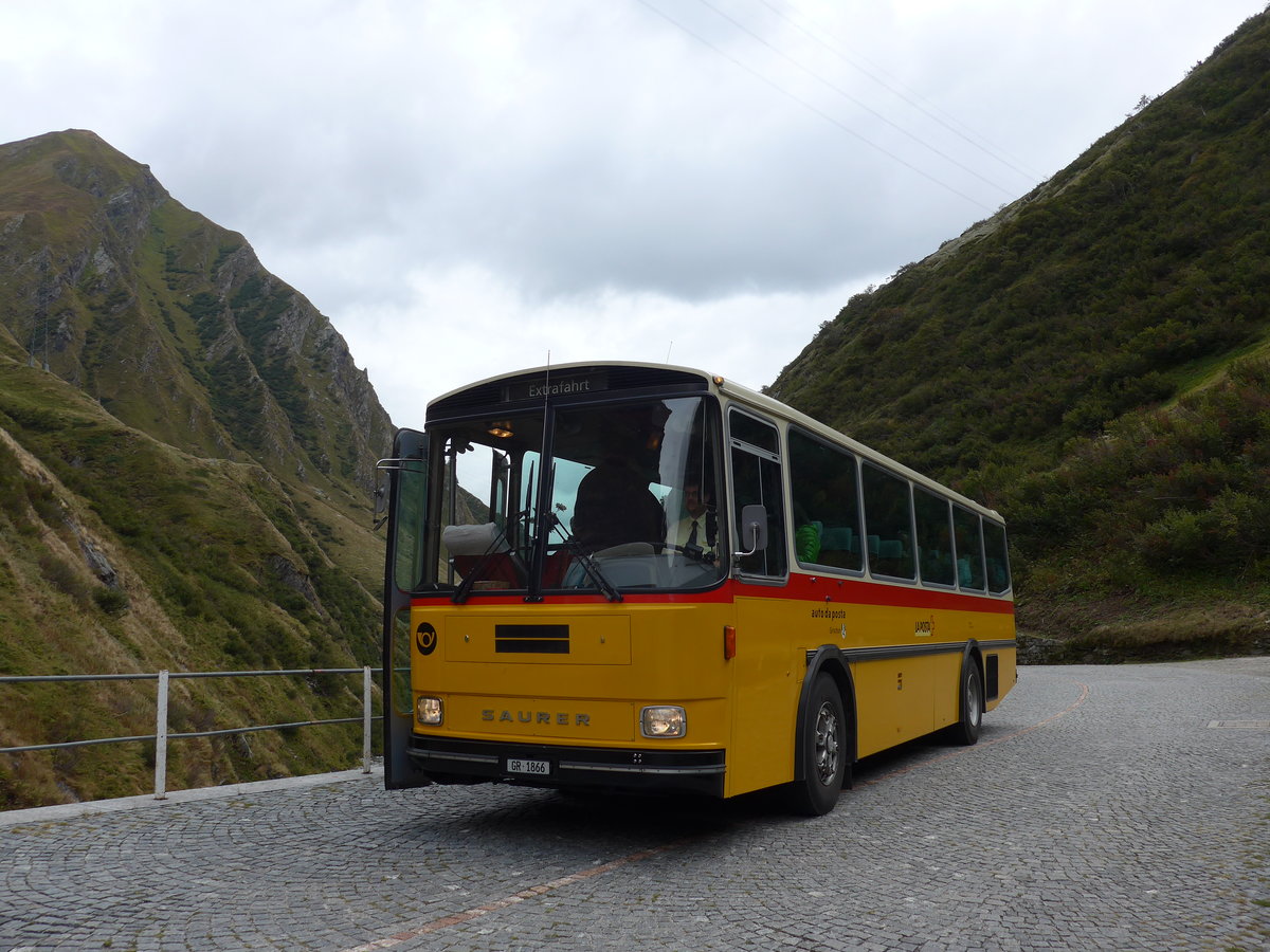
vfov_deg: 48.2
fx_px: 1064
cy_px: 476
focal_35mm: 29
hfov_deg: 61.7
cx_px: 635
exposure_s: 1/800
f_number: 2.8
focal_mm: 6
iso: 80
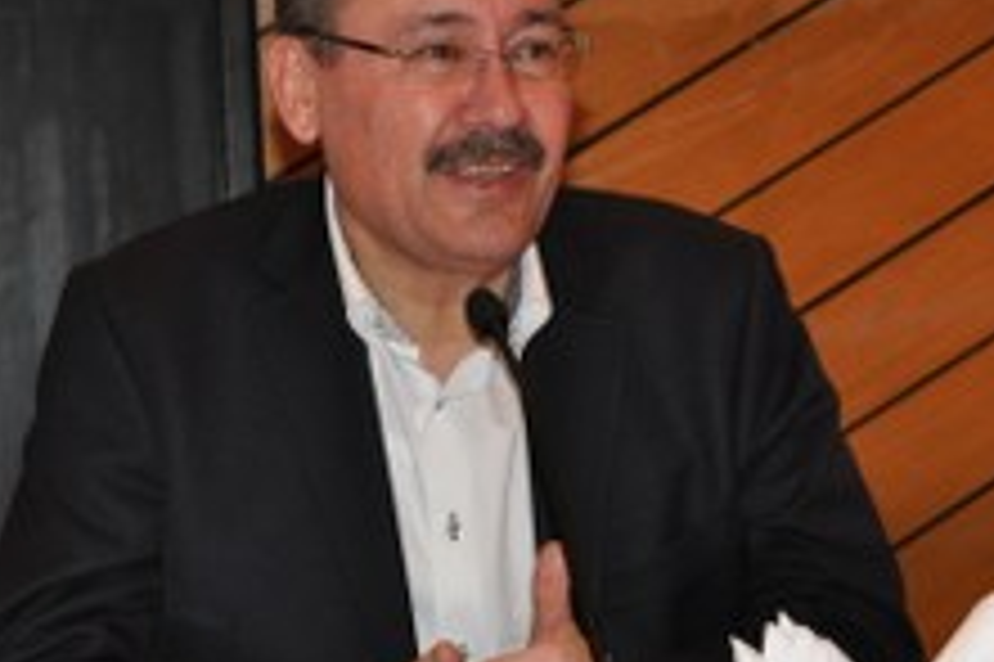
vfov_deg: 11.2
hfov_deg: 16.8
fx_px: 3366
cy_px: 349
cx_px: 580
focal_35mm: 122
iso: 800
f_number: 5
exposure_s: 1/60
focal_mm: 40
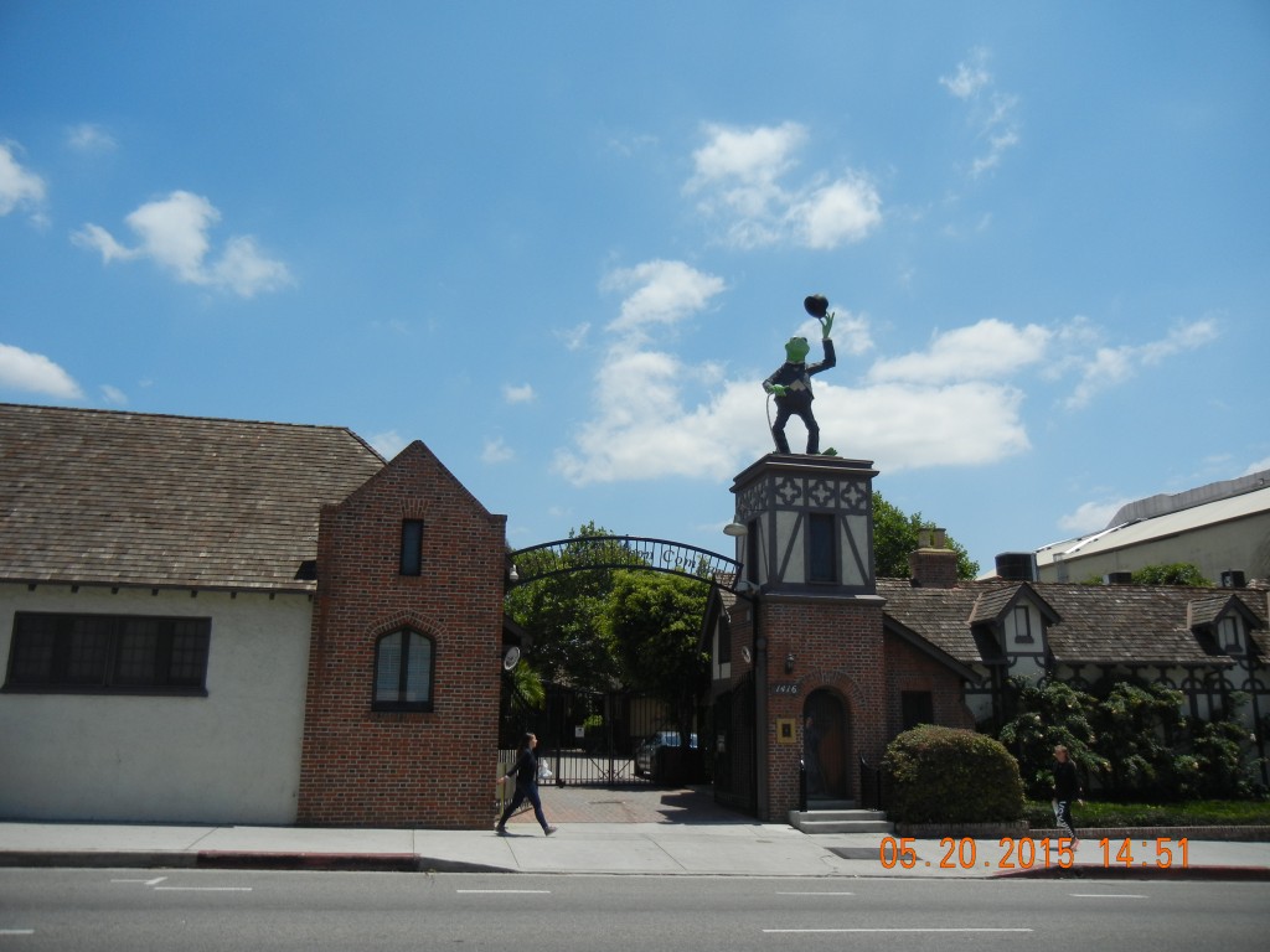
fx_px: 1101
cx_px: 635
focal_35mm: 30
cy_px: 476
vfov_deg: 46.8
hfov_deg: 60.0
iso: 160
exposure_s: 1/611
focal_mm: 5.4
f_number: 7
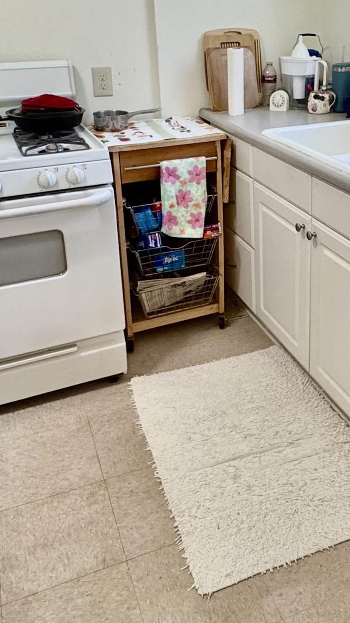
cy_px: 205
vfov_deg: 54.1
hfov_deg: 32.4
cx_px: 251
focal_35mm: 36
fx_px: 594
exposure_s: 1/120
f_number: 2.2
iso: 250
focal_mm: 2.22
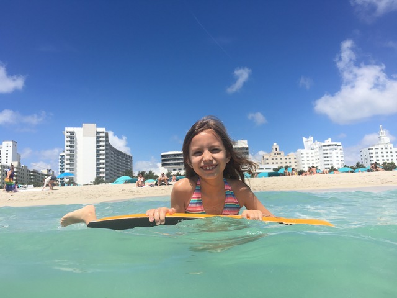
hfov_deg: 61.7
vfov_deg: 48.2
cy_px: 149
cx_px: 198
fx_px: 333
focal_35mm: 29
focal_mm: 4.15
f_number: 2.2
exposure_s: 1/2137
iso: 25
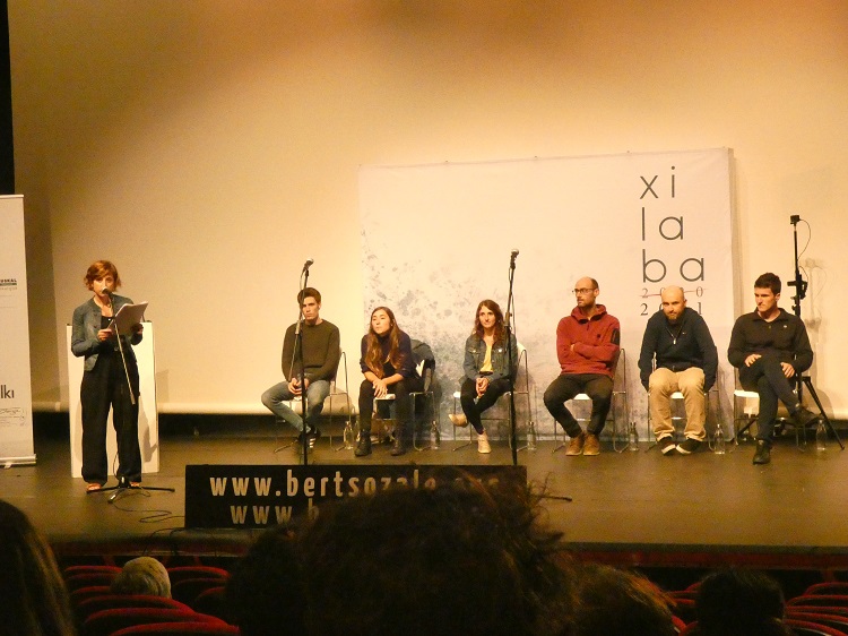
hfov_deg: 27.8
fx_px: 1714
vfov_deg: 21.0
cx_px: 424
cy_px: 318
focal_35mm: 70
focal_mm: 12.5
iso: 2500
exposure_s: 1/125
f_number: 4.3
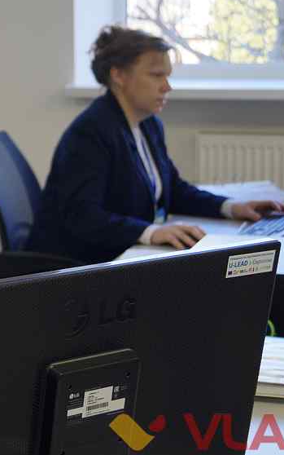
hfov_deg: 13.8
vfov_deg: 22.5
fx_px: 1139
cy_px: 212
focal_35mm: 92
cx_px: -65
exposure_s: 1/60
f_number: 4.5
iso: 160
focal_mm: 28
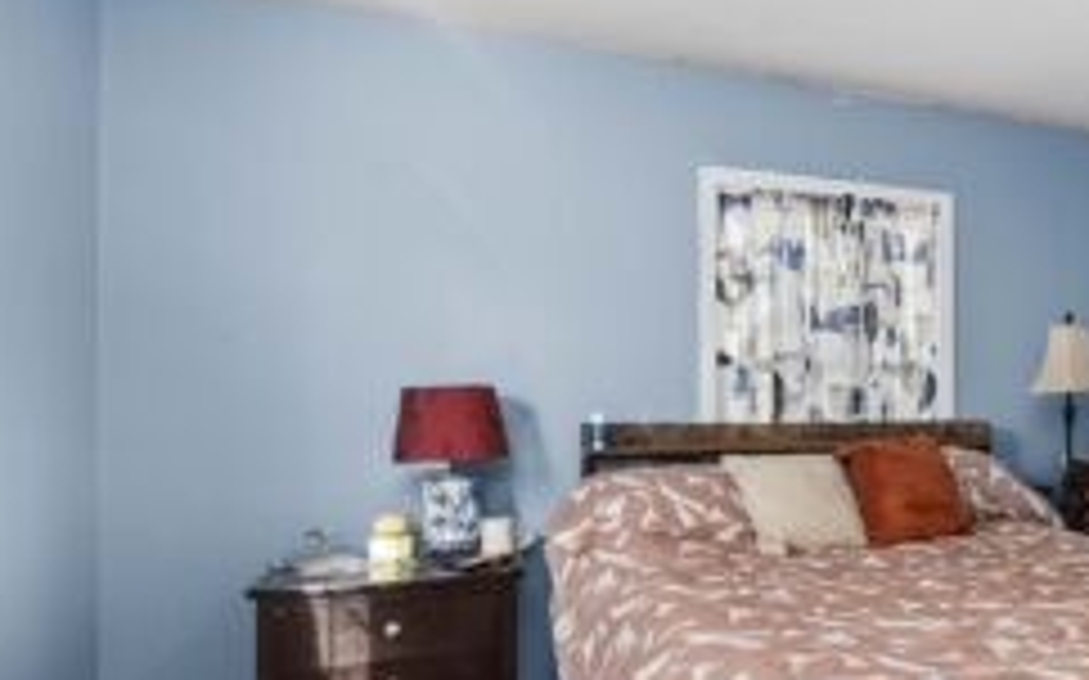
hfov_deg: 62.7
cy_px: 439
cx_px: 868
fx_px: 801
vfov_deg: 45.4
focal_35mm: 27
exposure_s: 1/6
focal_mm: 16
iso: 1000
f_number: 7.1
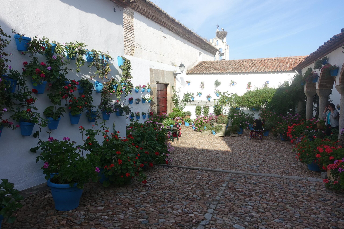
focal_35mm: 24
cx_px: 172
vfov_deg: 53.1
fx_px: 229
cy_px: 114
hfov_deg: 73.8
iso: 125
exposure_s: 1/640
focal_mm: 8.8
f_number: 4
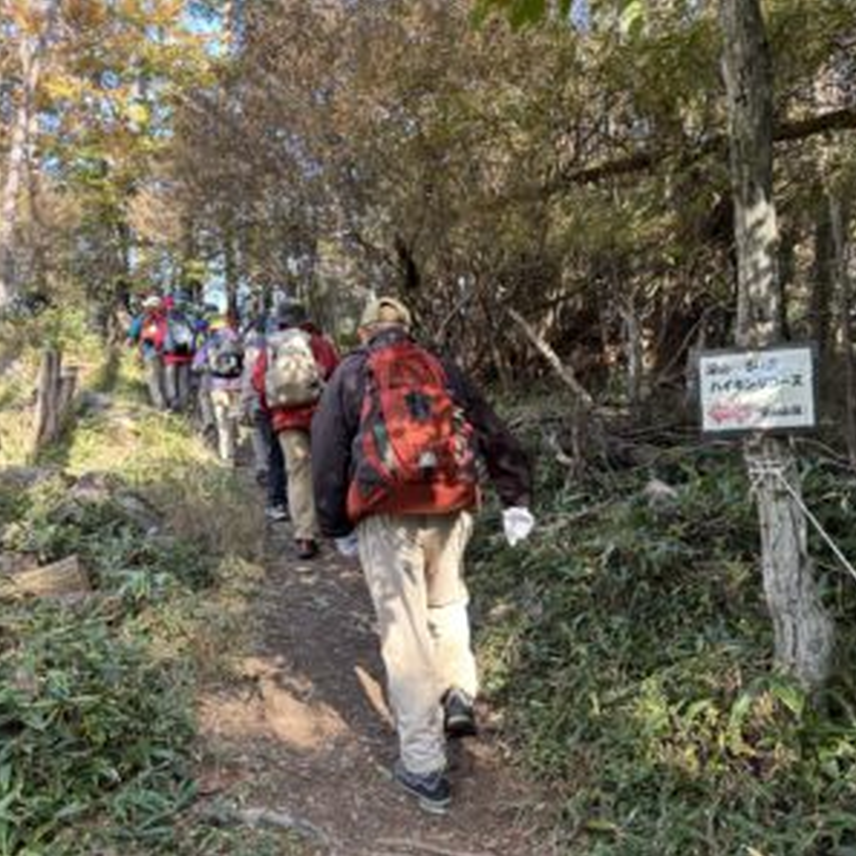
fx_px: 867
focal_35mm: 31
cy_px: 429
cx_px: 473
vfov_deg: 52.5
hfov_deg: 52.4
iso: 50
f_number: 1.6
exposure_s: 1/121
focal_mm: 5.96
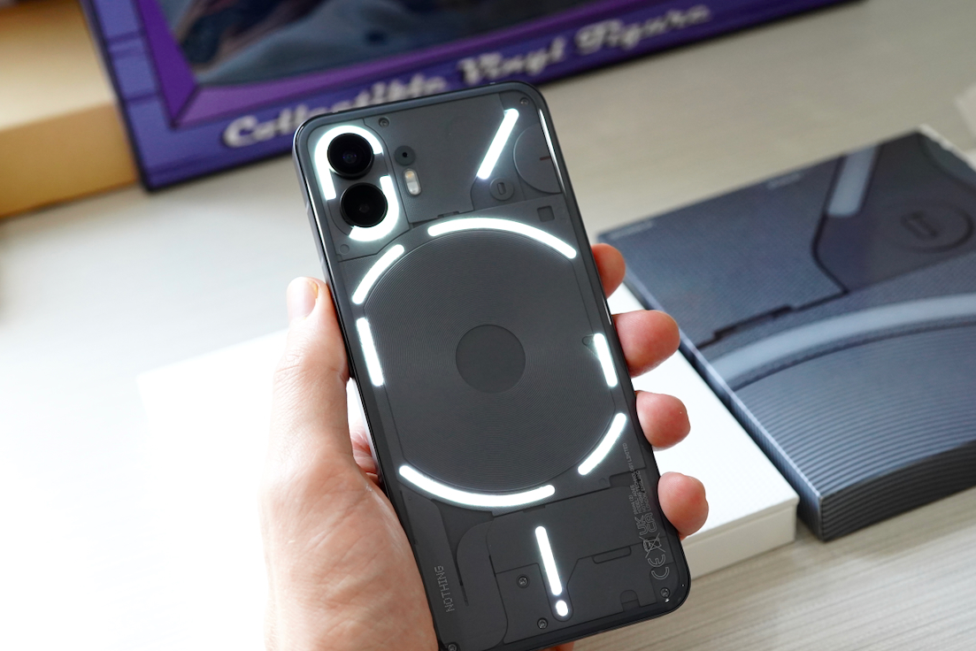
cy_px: 376
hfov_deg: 34.5
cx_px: 526
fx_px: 1573
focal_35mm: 58
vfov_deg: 23.4
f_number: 5.6
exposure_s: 1/100
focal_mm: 50
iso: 2500
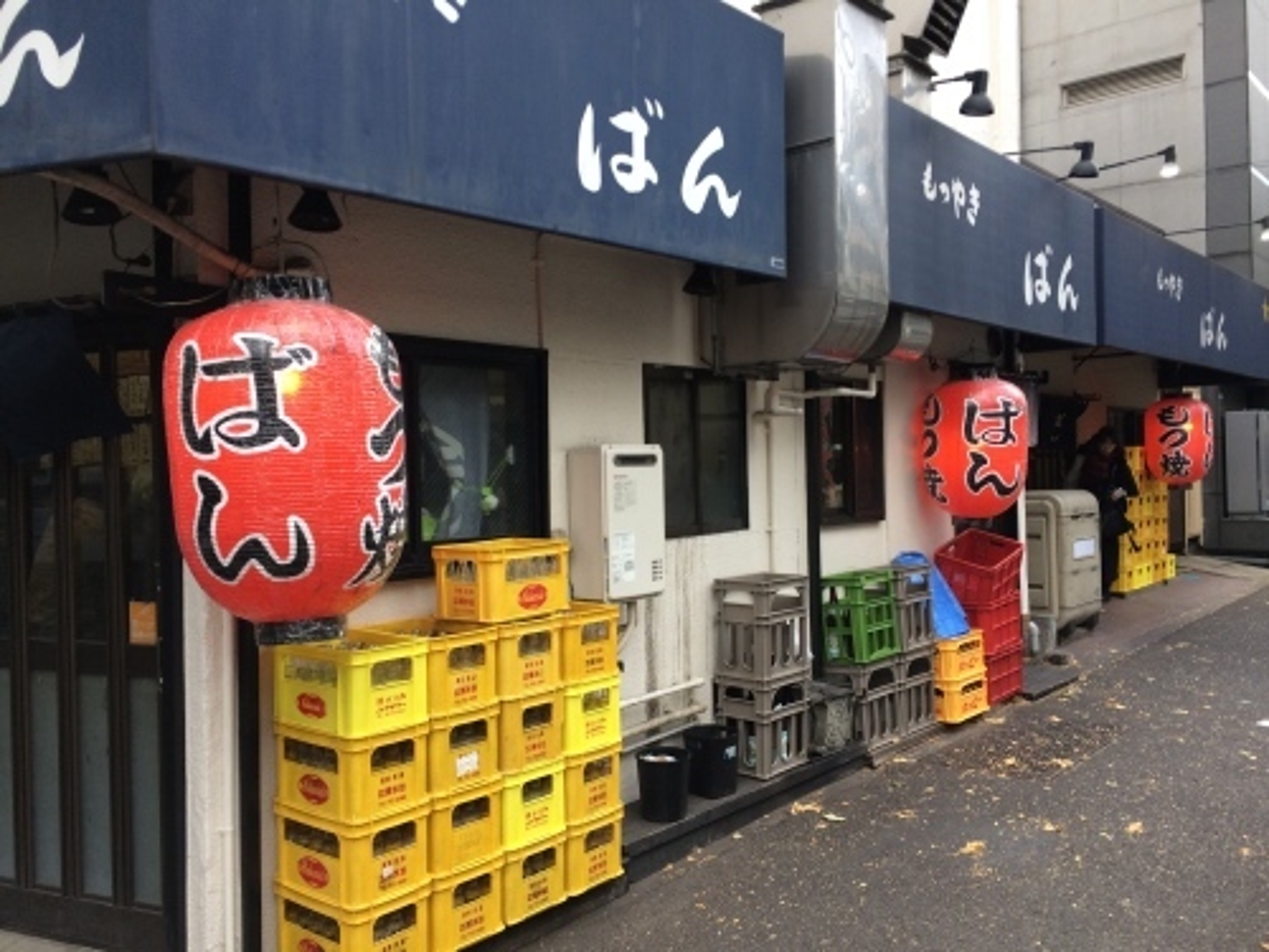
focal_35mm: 29
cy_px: 476
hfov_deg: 61.7
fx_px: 1063
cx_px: 634
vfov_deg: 48.2
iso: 64
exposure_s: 1/120
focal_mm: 4.15
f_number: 2.2
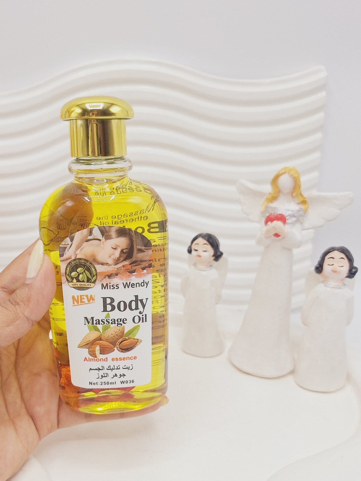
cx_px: 125
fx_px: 431
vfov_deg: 58.0
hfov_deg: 44.9
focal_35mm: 31
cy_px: 279
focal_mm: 5.54
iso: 40
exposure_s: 1/436
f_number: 1.8
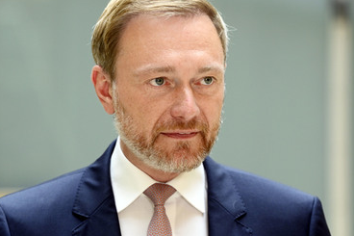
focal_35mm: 245
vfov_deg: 5.6
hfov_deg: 8.4
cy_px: 97
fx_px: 2408
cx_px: 174
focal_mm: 200
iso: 2000
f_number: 5
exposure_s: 1/400
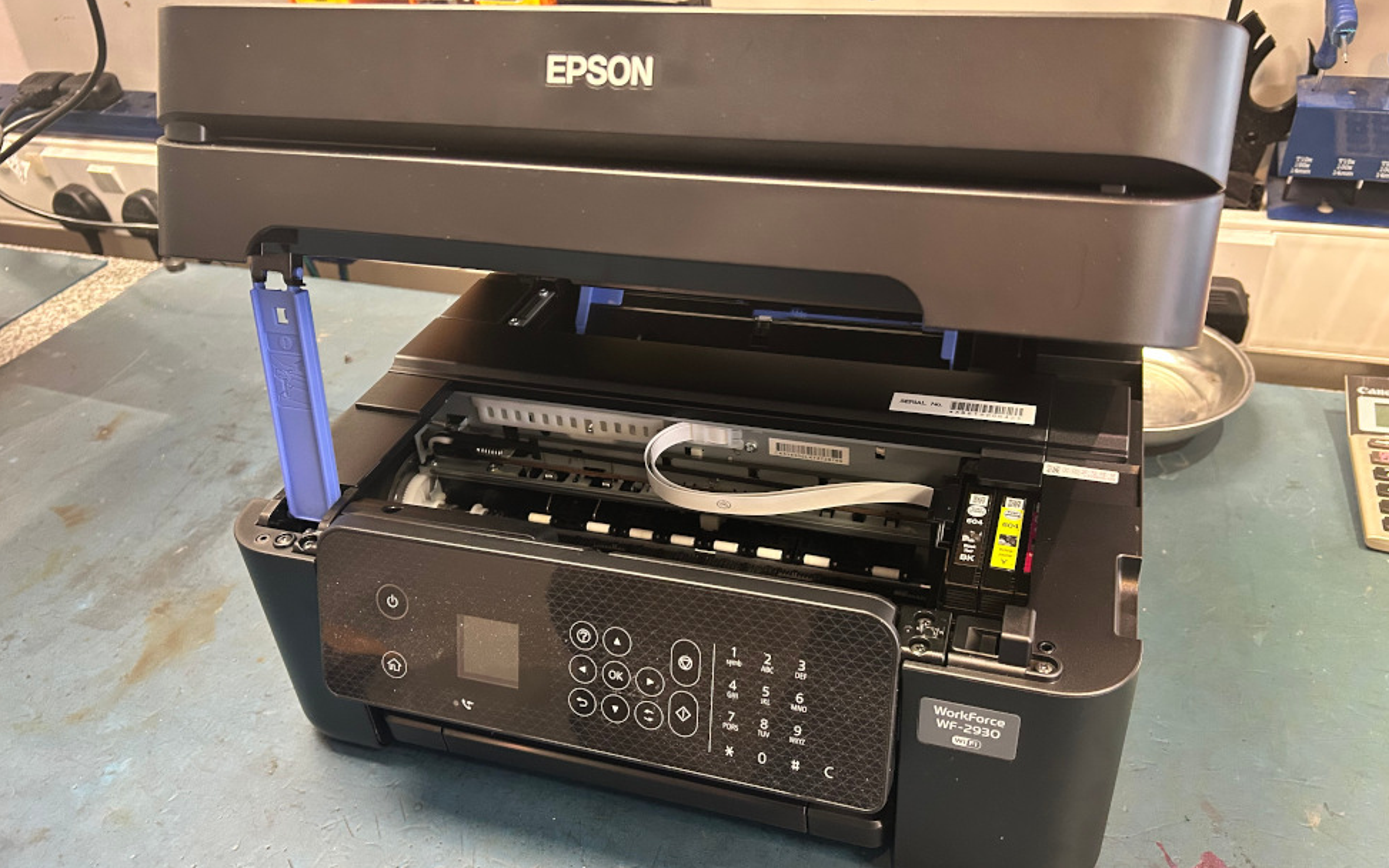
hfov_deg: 64.6
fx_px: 1098
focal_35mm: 29
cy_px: 447
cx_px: 705
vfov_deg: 43.1
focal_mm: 5.7
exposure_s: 1/50
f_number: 1.5
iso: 400
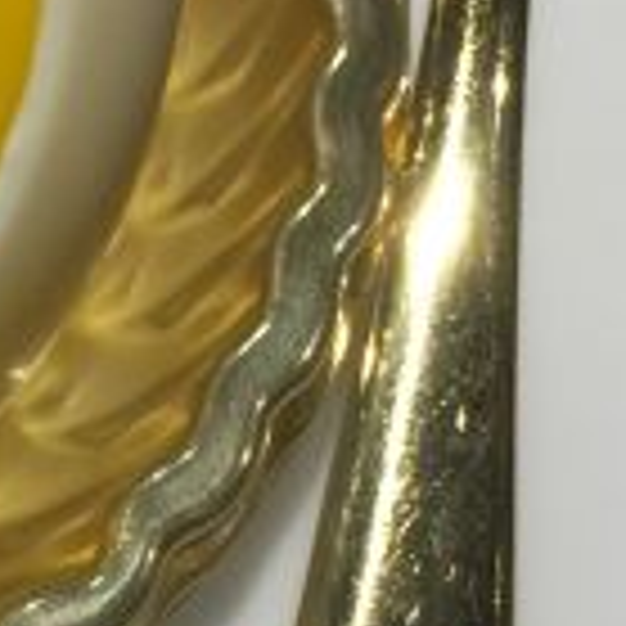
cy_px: 392
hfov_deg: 12.8
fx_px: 2639
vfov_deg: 13.5
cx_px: -308
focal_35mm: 129
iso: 40
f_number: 2.2
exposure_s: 1/33
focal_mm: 4.15
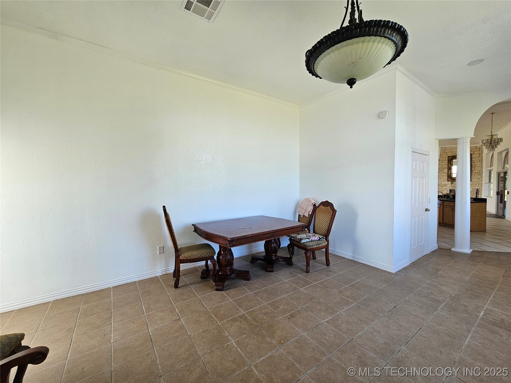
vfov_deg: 89.9
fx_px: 192
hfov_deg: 106.2
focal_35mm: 13
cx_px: 256
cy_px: 192
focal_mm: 2.2
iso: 50
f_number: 2.2
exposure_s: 1/120
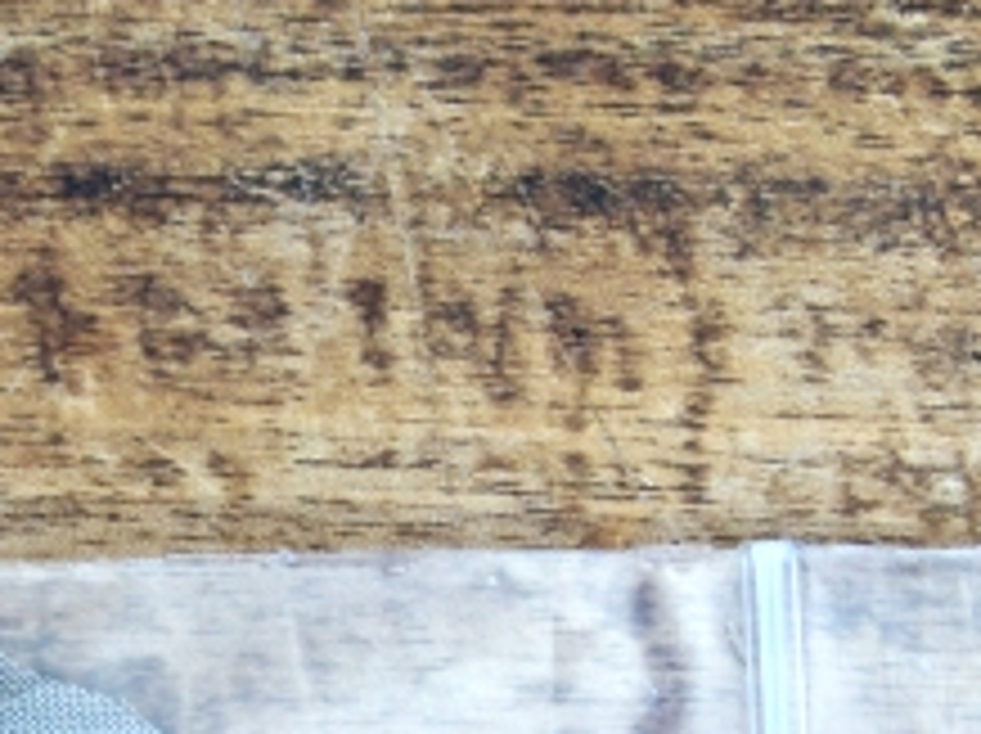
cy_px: 806
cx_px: 261
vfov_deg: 13.2
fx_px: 3114
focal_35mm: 110
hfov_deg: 17.8
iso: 160
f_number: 2.8
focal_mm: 7.6
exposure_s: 1/30
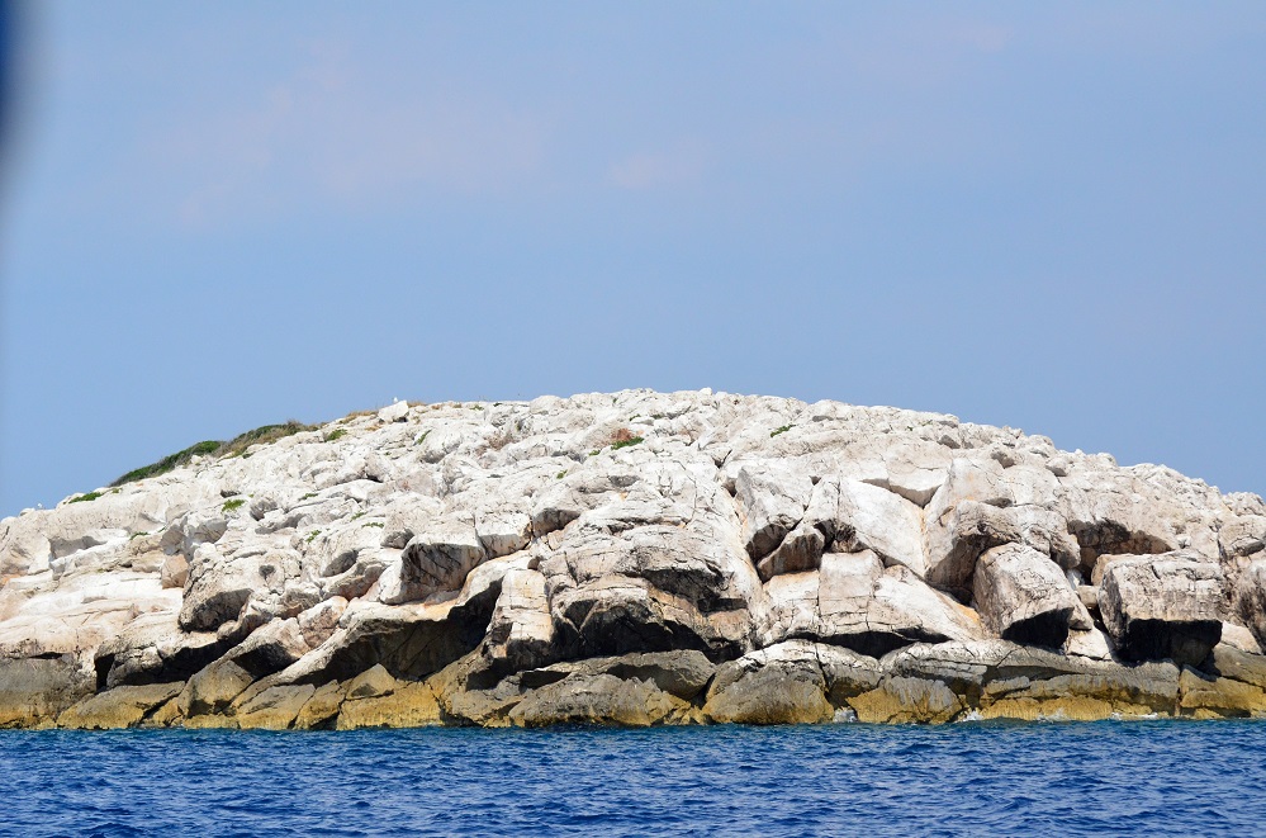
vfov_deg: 10.7
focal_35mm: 128
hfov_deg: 16.1
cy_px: 419
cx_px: 633
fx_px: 4473
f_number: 5.6
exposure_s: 1/8000
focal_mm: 85
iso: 1000
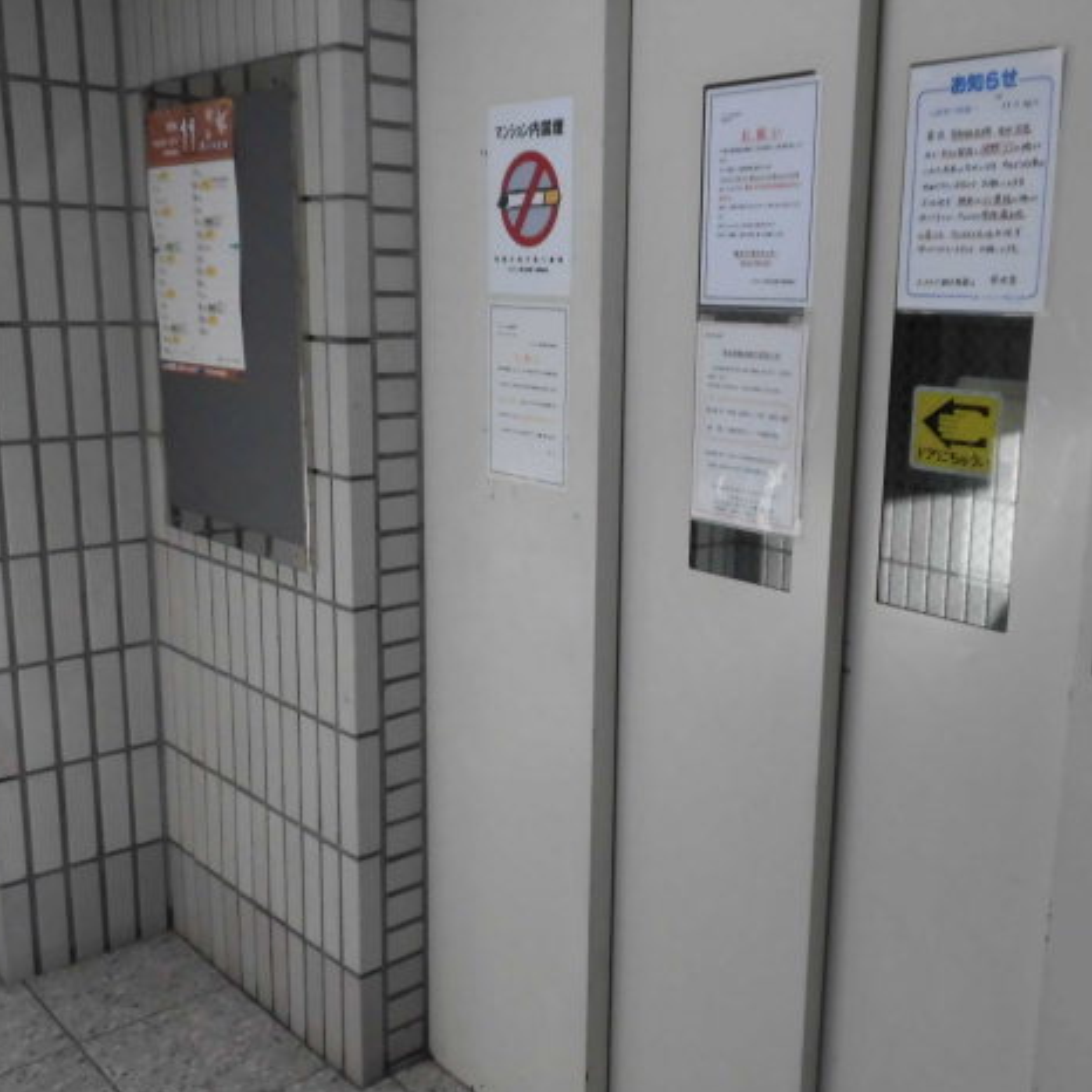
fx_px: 1213
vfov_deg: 48.5
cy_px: 541
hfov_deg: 48.2
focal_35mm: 34
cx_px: 644
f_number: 3.3
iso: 250
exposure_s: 1/40
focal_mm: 4.98
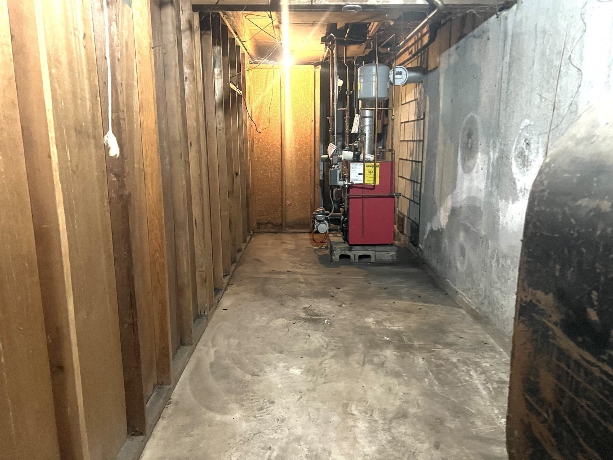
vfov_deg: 53.1
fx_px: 460
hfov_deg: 67.3
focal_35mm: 26
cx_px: 306
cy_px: 230
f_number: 1.5
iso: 800
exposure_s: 1/30
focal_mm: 5.7
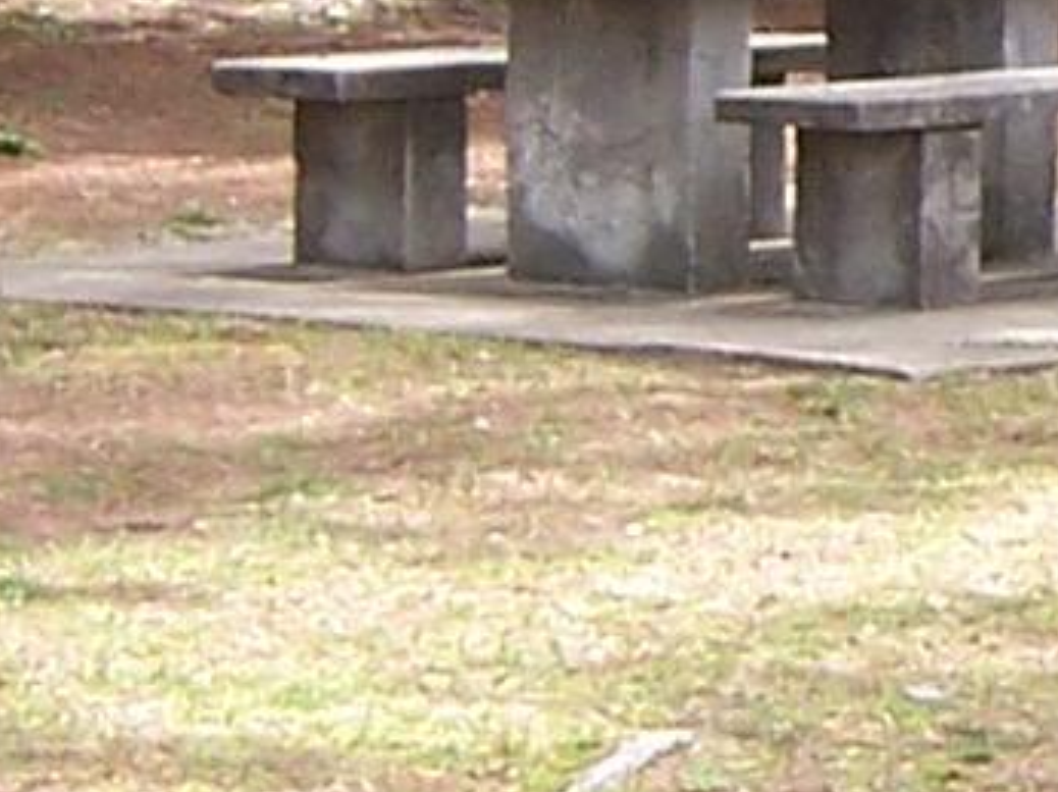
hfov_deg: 8.6
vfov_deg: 6.6
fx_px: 6719
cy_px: -514
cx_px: 1923
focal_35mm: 220
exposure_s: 1/250
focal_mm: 5.5
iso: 80
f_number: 3.4
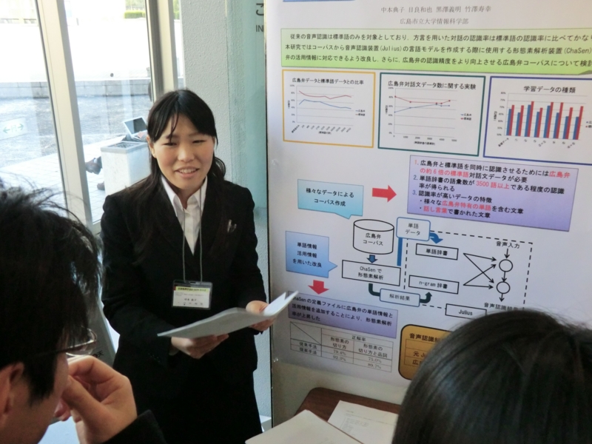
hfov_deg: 54.0
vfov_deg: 41.8
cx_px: 296
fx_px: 581
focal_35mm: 34
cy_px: 222
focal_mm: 6.1
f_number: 3.6
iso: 320
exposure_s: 1/60
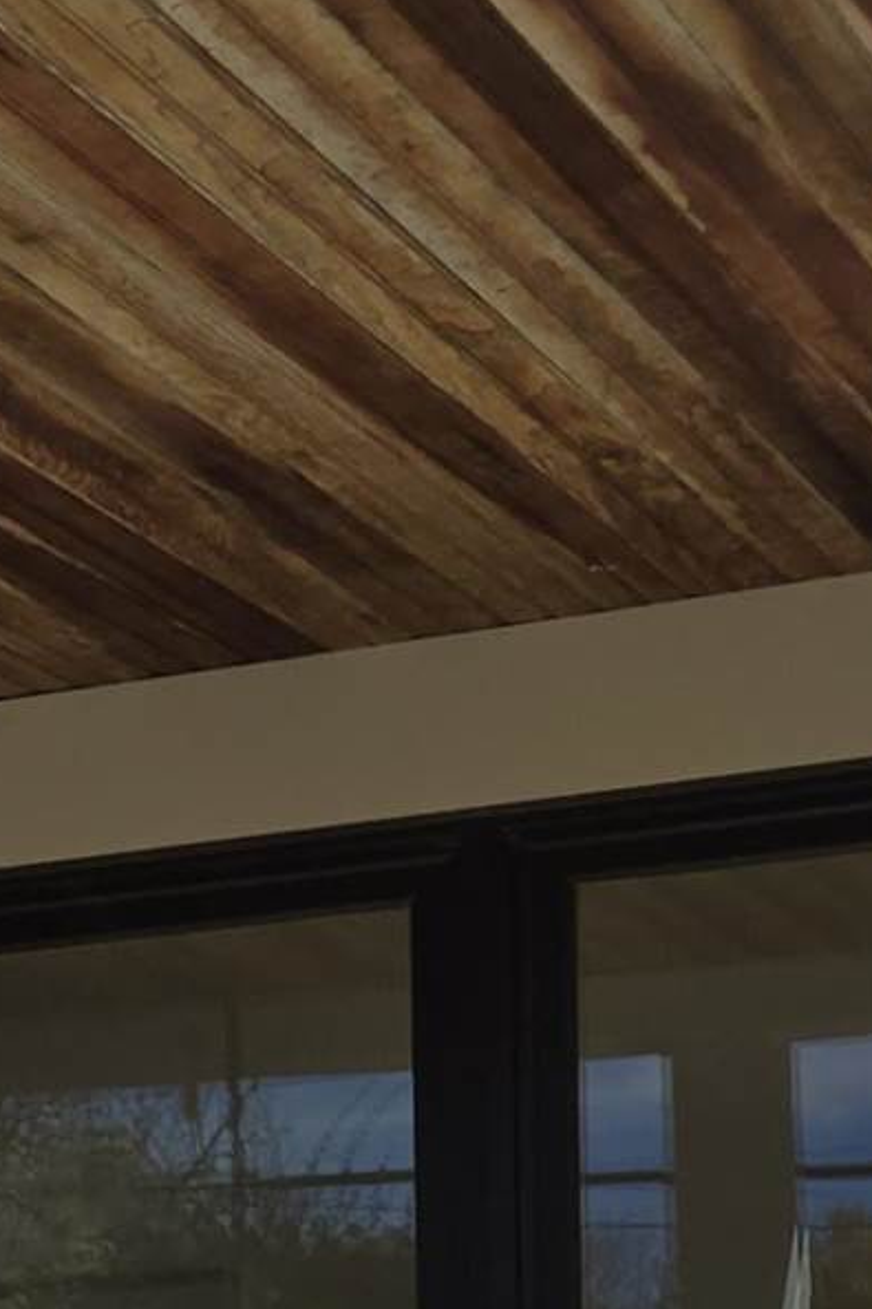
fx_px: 4508
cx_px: -722
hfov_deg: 10.4
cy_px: 1720
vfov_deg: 15.7
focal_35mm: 124
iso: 25
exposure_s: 1/1973
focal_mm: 5.4
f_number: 1.8
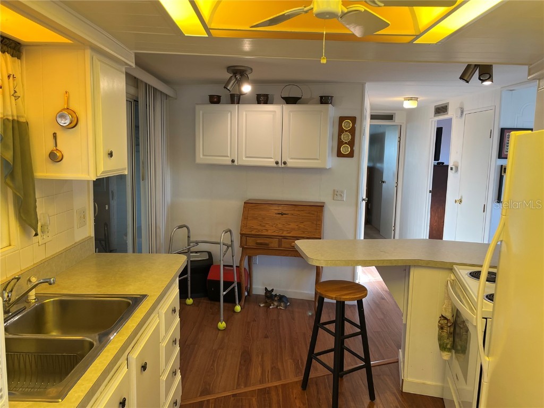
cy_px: 204
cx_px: 272
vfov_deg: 53.1
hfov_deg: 67.3
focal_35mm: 26
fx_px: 409
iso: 125
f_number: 1.6
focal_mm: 5.1
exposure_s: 1/120
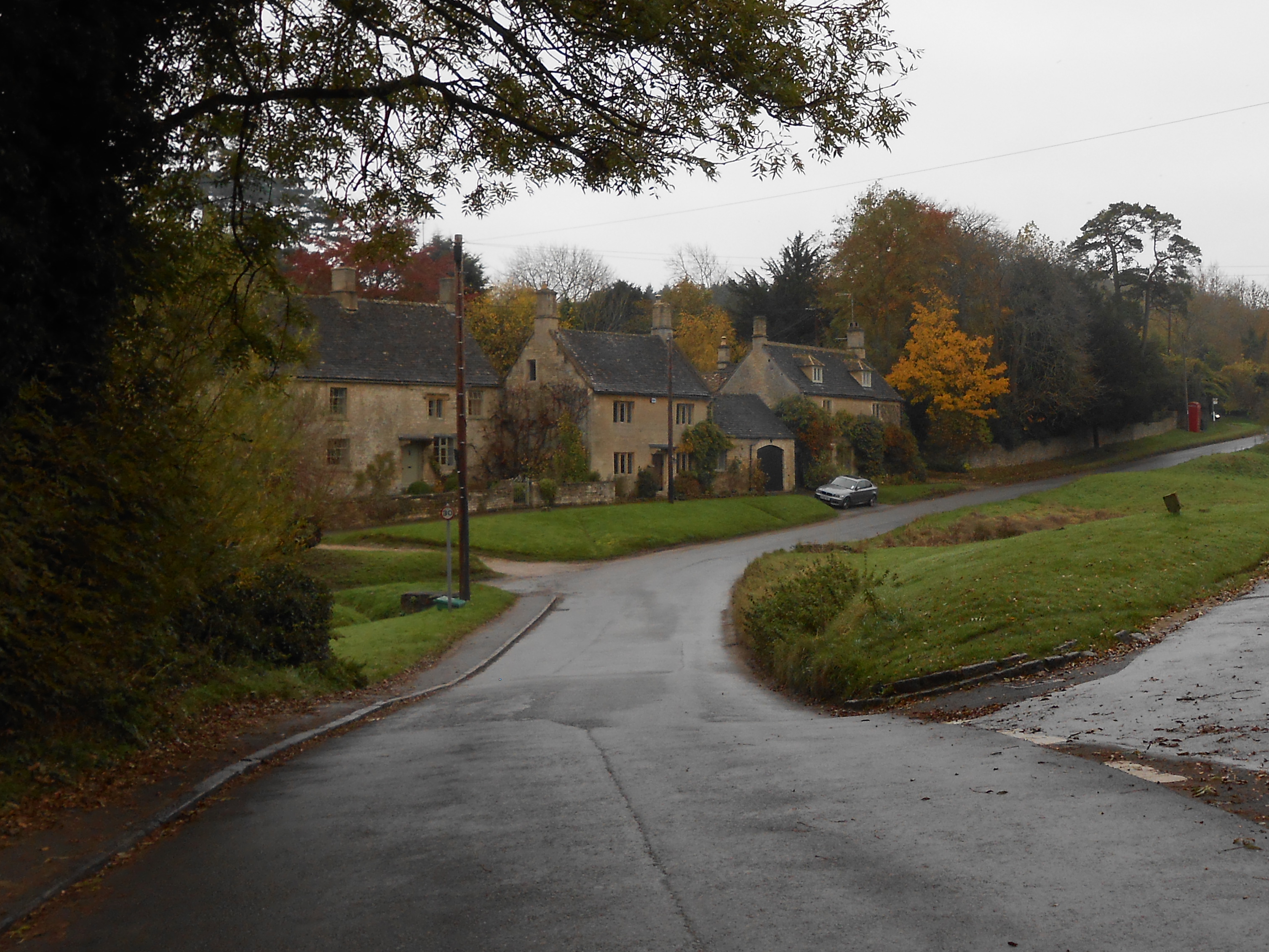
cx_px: 909
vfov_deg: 28.0
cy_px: 398
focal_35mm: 52
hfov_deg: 36.2
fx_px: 1906
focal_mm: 6
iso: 125
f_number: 3.9
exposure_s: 1/30
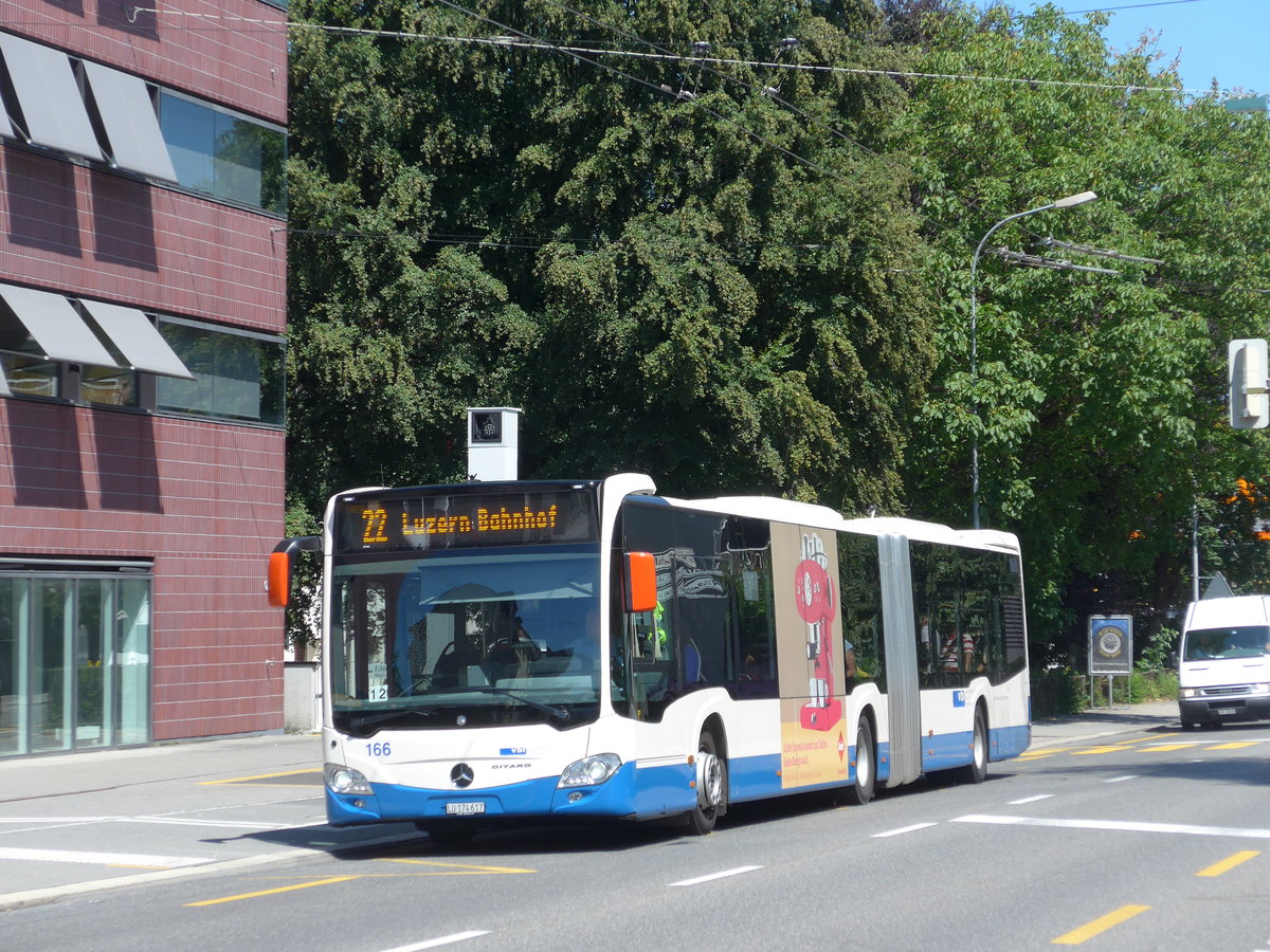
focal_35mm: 103
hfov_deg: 19.1
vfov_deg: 14.4
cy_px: 476
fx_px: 3779
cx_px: 635
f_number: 4.8
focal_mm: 20.4
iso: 80
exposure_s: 1/320
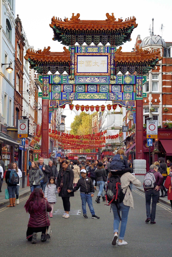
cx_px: 86
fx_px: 358
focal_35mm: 50
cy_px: 128
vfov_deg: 39.6
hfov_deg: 27.0
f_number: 7.1
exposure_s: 1/250
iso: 800
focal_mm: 50
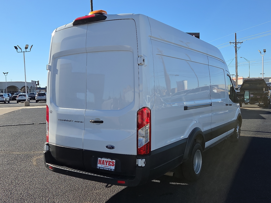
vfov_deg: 41.8
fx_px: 266
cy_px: 102
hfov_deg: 54.0
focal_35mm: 34
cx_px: 136
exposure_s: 1/5000
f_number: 1.8
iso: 76
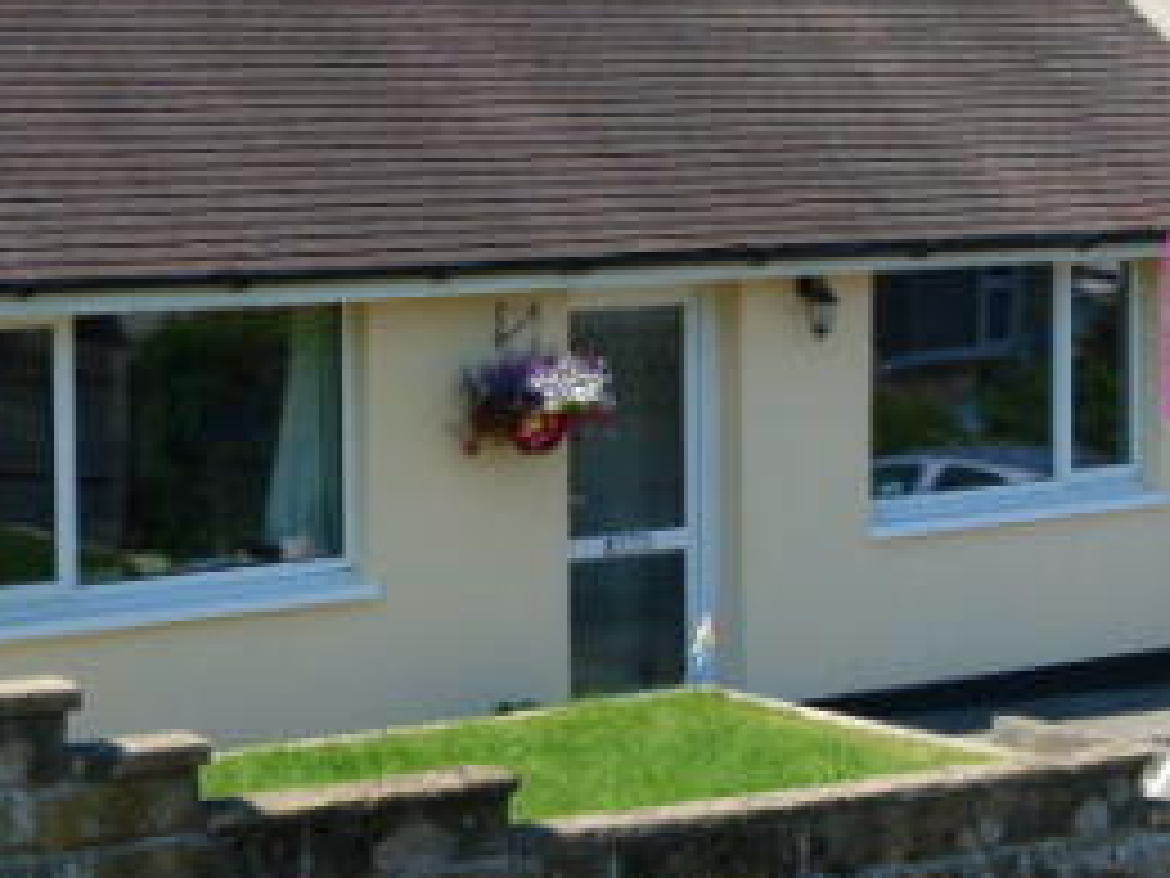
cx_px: 403
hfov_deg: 19.0
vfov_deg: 14.3
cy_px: 272
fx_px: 3481
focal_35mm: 103
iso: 100
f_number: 4
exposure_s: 1/640
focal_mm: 8.3
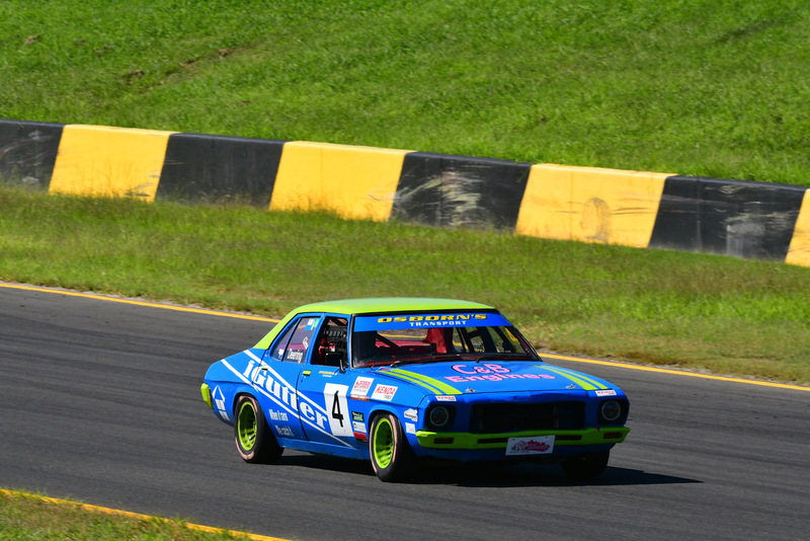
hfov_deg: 3.6
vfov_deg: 2.4
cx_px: 405
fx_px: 12829
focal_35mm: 570
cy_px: 270
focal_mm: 380
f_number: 13
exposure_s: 1/640
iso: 500
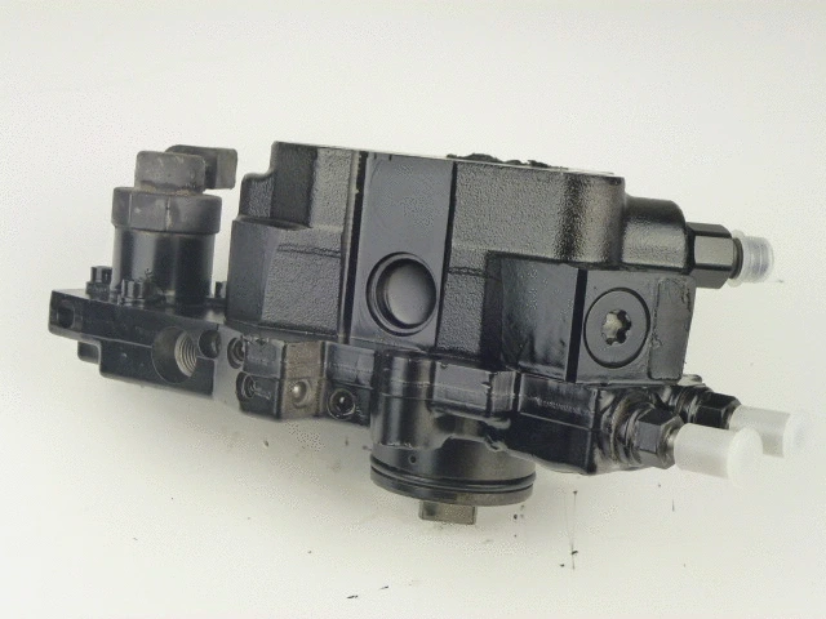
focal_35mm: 65
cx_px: 413
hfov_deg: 29.8
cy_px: 310
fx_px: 1551
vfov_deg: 22.6
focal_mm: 11.7
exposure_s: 1/30
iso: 160
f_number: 4.6
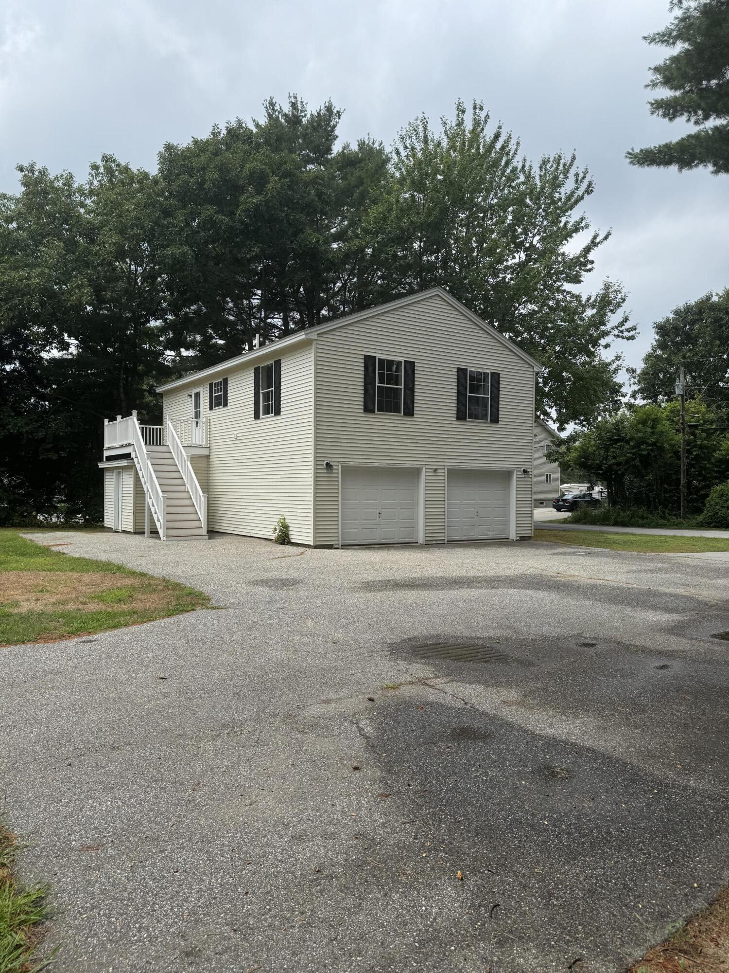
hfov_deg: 56.8
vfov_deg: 71.6
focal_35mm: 24
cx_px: 364
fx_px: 674
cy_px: 486
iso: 80
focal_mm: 6.76
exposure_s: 1/3802
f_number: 1.78
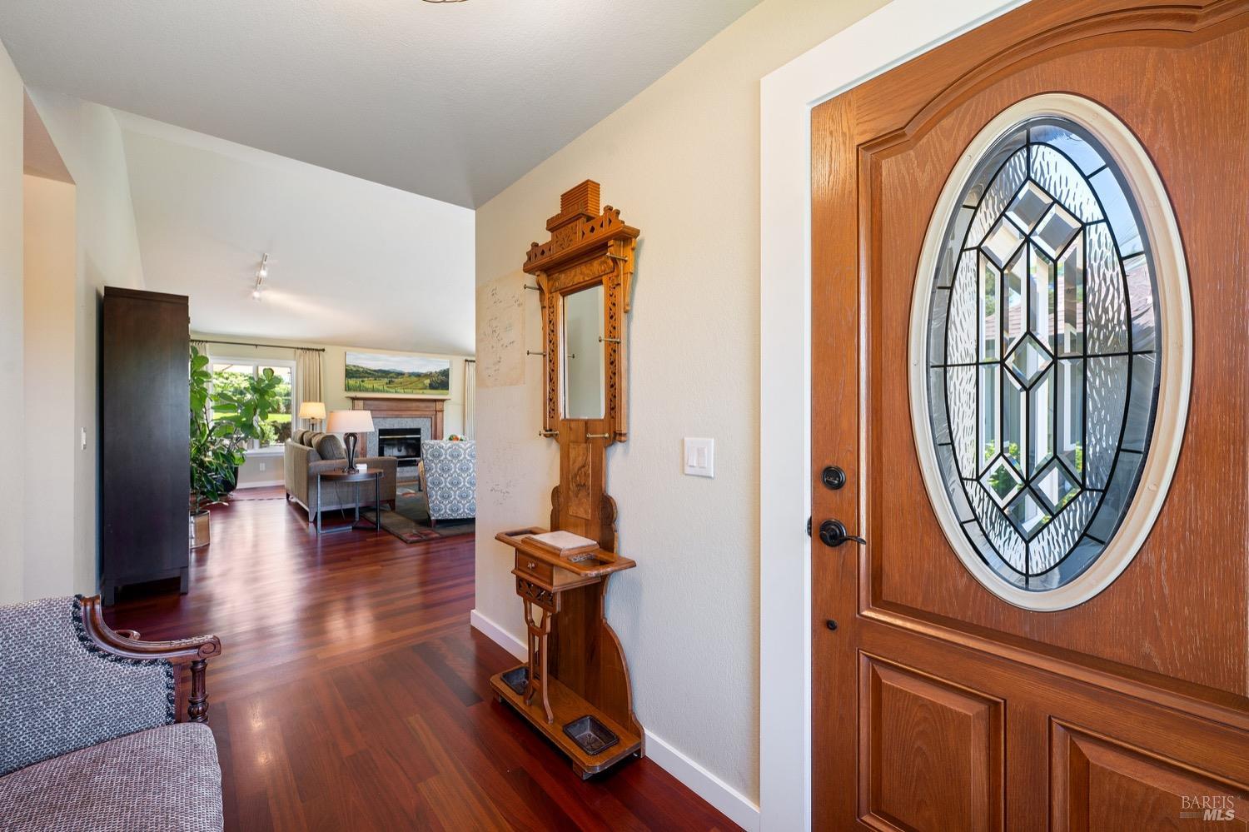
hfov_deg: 104.3
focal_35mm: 14
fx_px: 486
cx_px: 624
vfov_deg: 81.2
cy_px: 416
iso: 200
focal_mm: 14
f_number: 8
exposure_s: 1/5
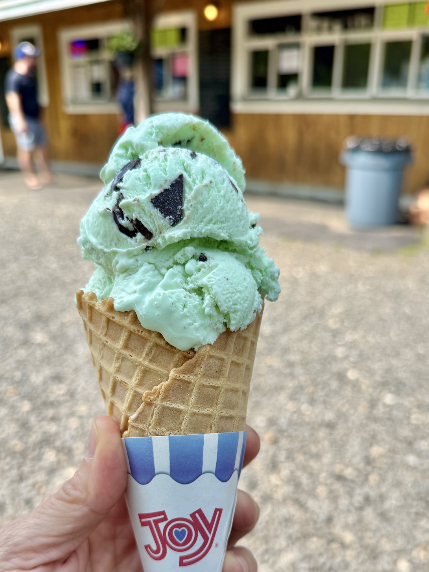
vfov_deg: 54.1
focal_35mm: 33
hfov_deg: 42.9
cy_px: 386
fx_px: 545
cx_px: 218
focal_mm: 6.76
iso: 80
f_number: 1.78
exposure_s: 1/2232
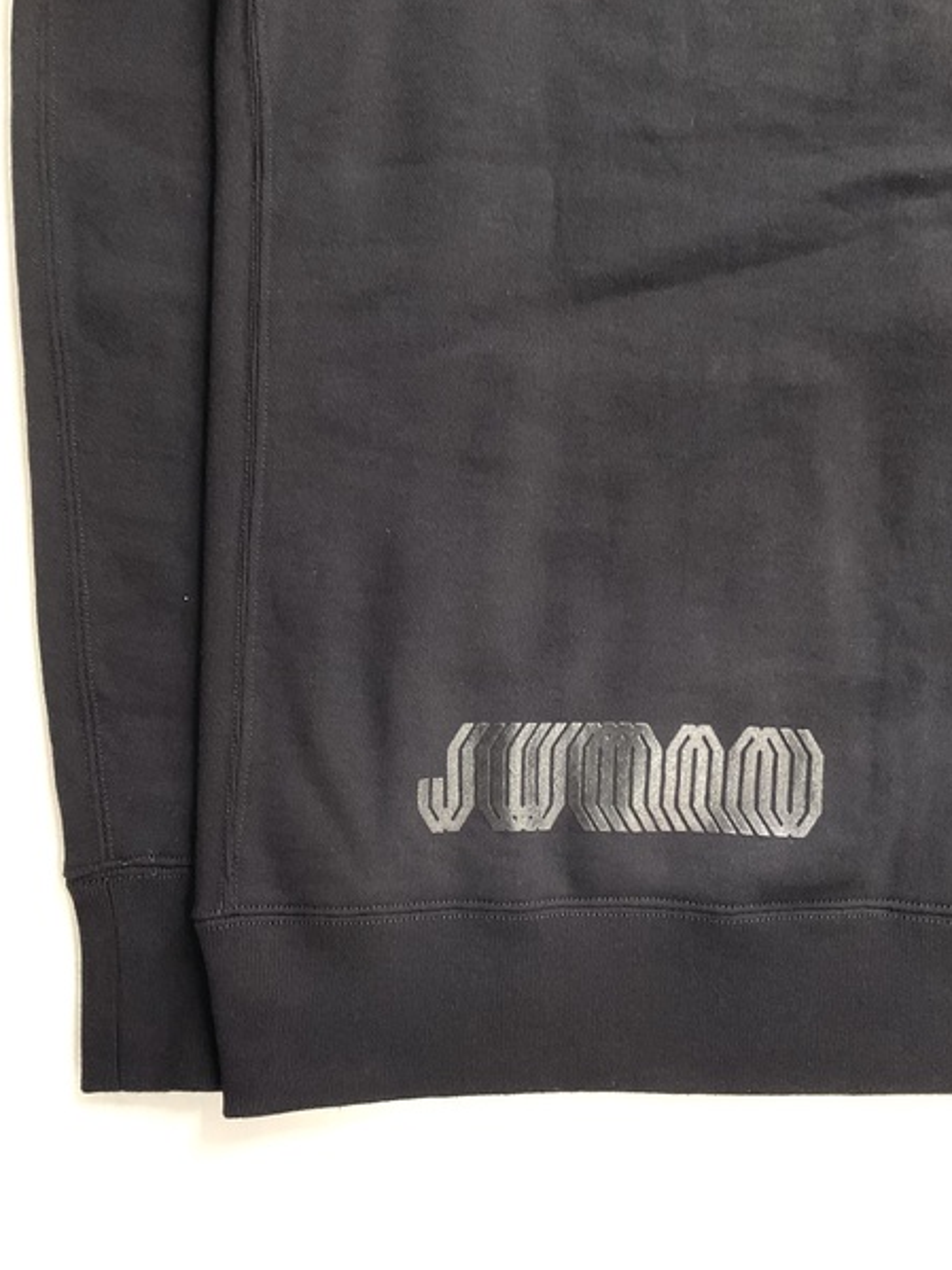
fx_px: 1137
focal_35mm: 31
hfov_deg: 45.4
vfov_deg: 58.3
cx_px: 471
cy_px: 655
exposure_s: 1/60
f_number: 1.8
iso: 80
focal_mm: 3
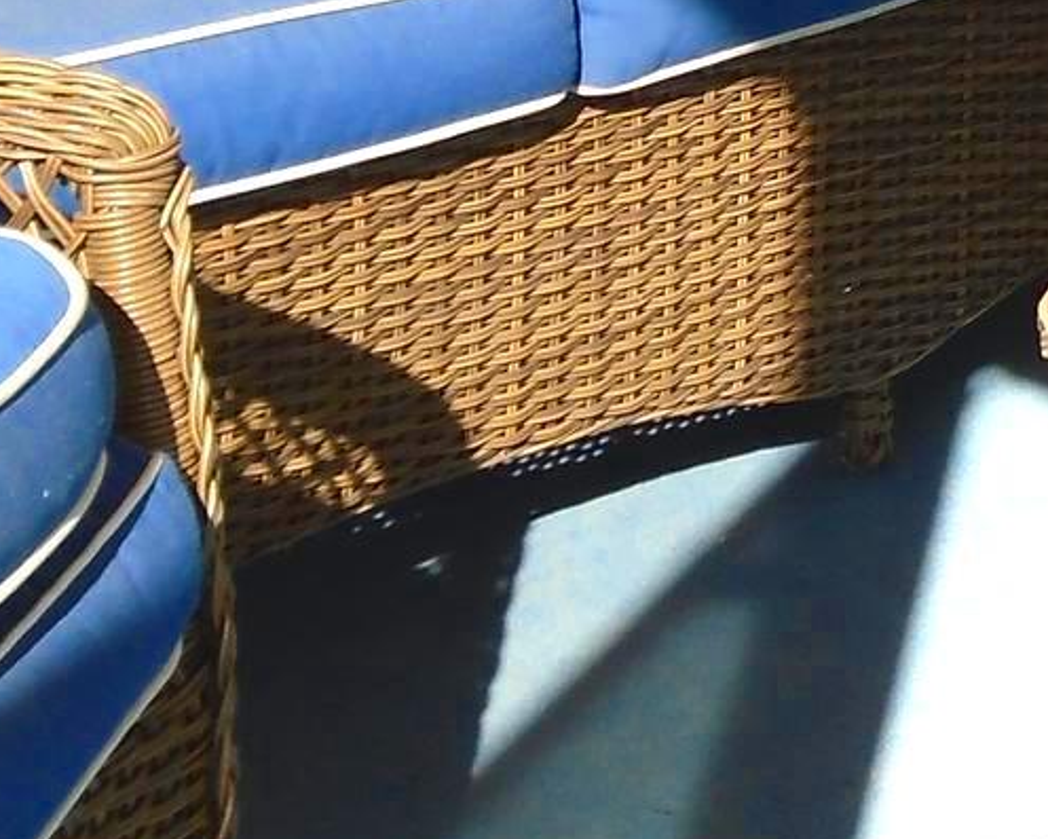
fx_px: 4498
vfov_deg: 10.2
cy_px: -585
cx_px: 1250
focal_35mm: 145
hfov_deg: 13.0
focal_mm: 6.4
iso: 100
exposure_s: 1/250
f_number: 3.8
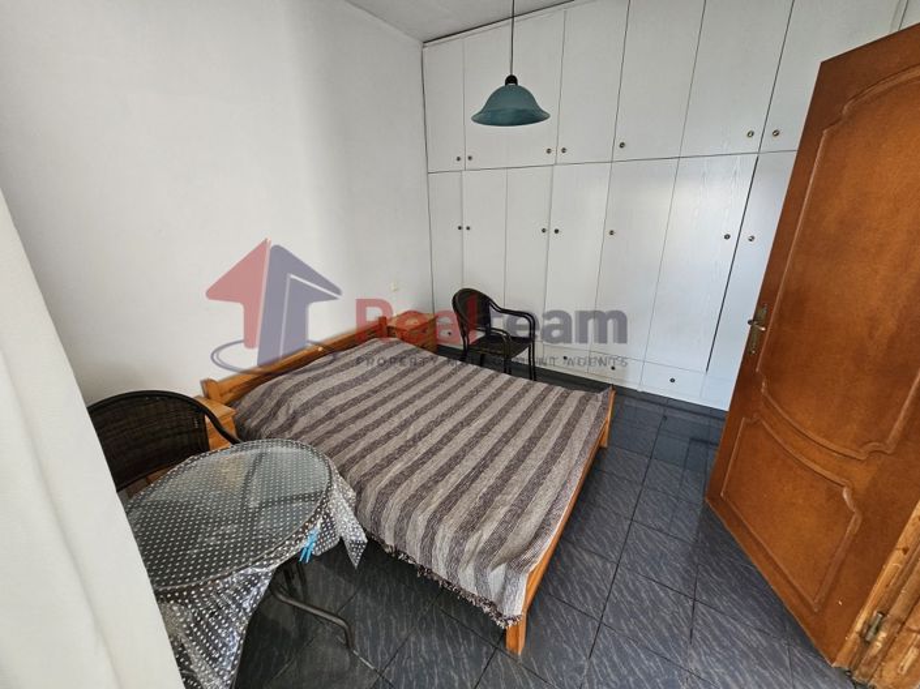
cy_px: 344
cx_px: 460
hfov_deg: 106.2
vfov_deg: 89.9
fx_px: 345
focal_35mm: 13
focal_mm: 2.2
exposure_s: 1/33.3
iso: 320
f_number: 2.2
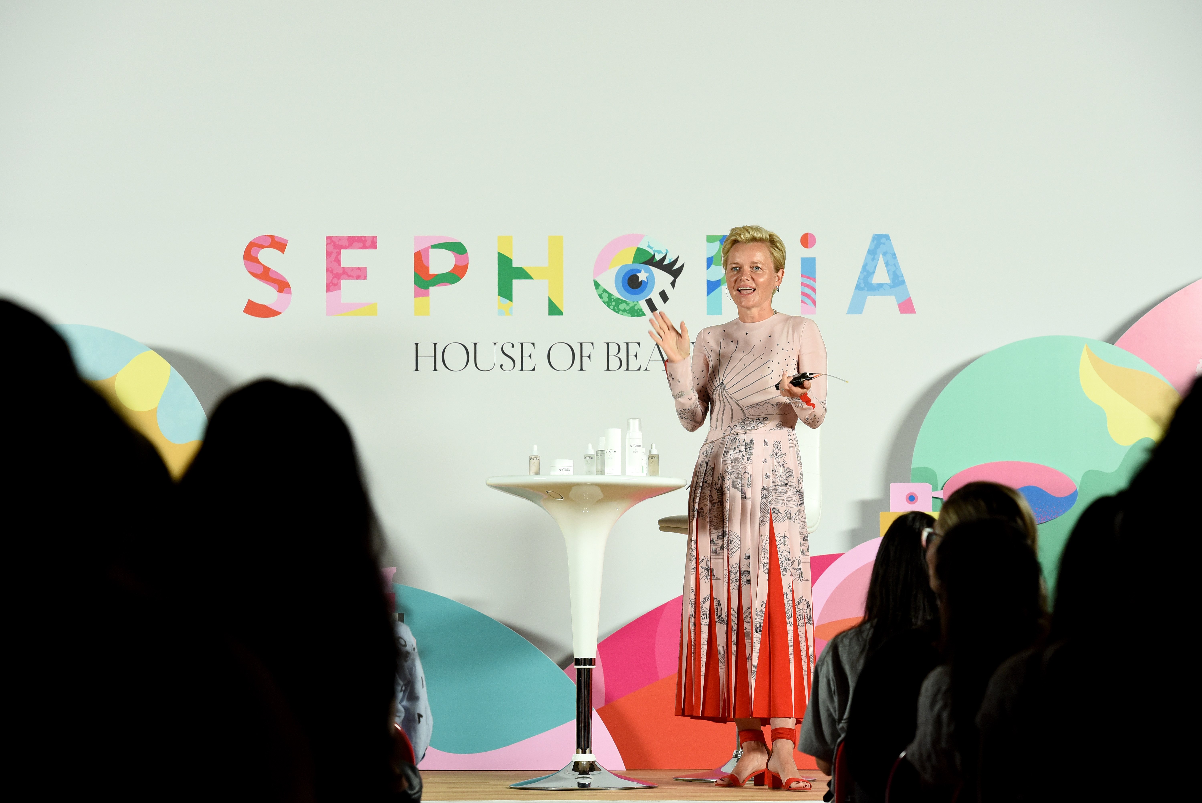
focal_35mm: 130
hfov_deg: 15.8
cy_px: 402
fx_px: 4342
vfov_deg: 10.6
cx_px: 601
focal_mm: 130
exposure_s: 1/125
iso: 2000
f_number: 5.6
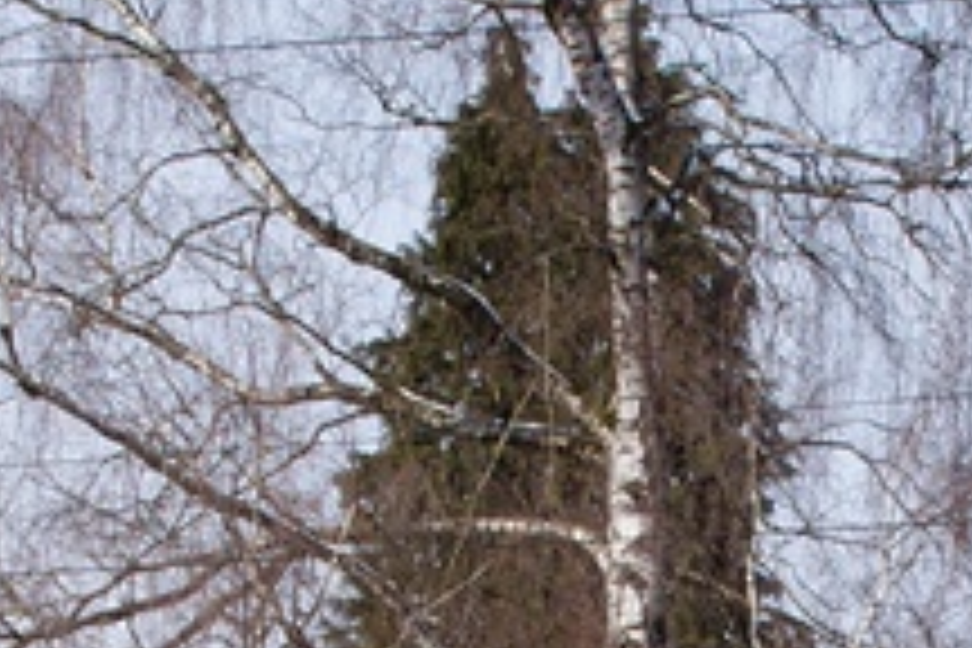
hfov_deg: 11.7
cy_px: 972
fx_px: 4725
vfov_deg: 7.7
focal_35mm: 175
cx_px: 680
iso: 200
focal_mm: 28
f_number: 14
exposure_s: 1/160
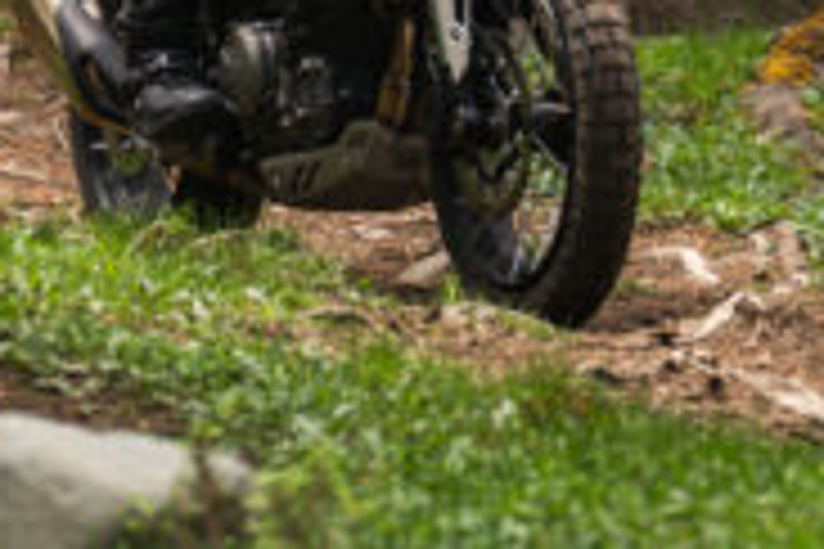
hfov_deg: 2.7
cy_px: -484
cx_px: 68
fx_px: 17463
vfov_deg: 1.8
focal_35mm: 763
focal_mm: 200
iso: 100
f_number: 3.2
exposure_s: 1/800
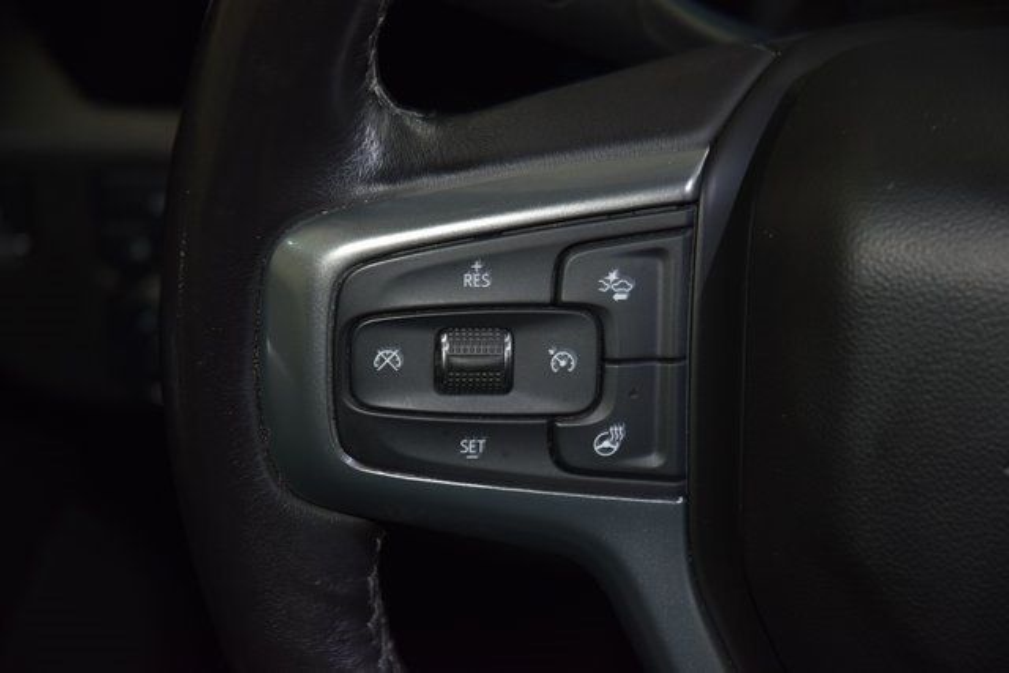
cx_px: 504
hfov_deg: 19.5
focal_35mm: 105
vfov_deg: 13.0
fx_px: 2943
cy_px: 336
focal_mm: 70
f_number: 4.5
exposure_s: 1/20
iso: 800
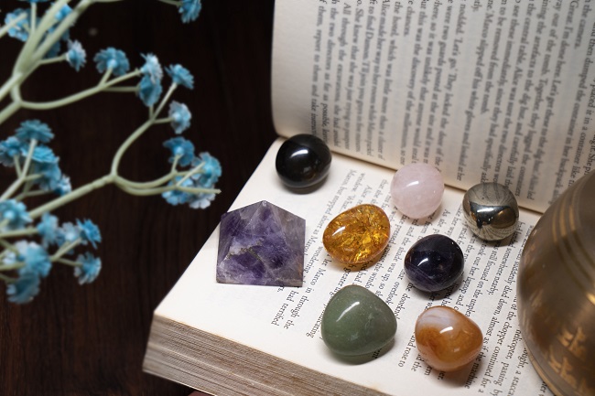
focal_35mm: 70
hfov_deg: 28.9
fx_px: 1157
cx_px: 298
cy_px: 198
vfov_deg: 19.4
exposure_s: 1/250
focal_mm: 70
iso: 1000
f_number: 8
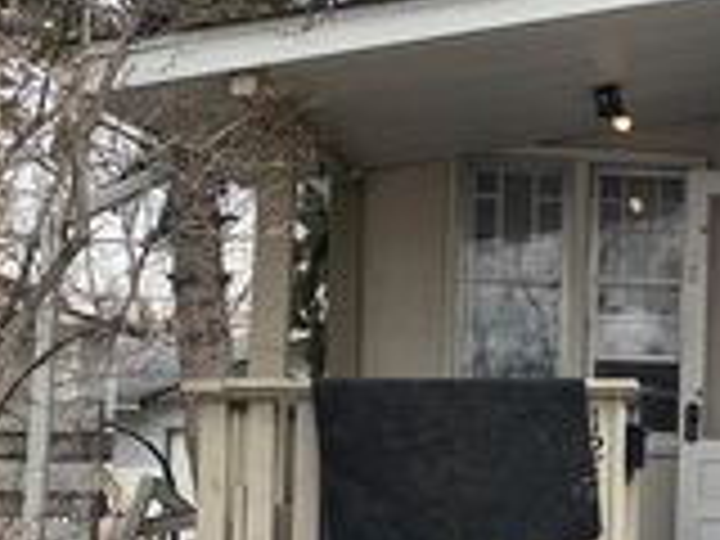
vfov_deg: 18.2
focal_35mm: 81
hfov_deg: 21.5
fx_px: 1685
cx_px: 968
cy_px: 358
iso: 32
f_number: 1.8
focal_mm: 4.25
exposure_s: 1/1522
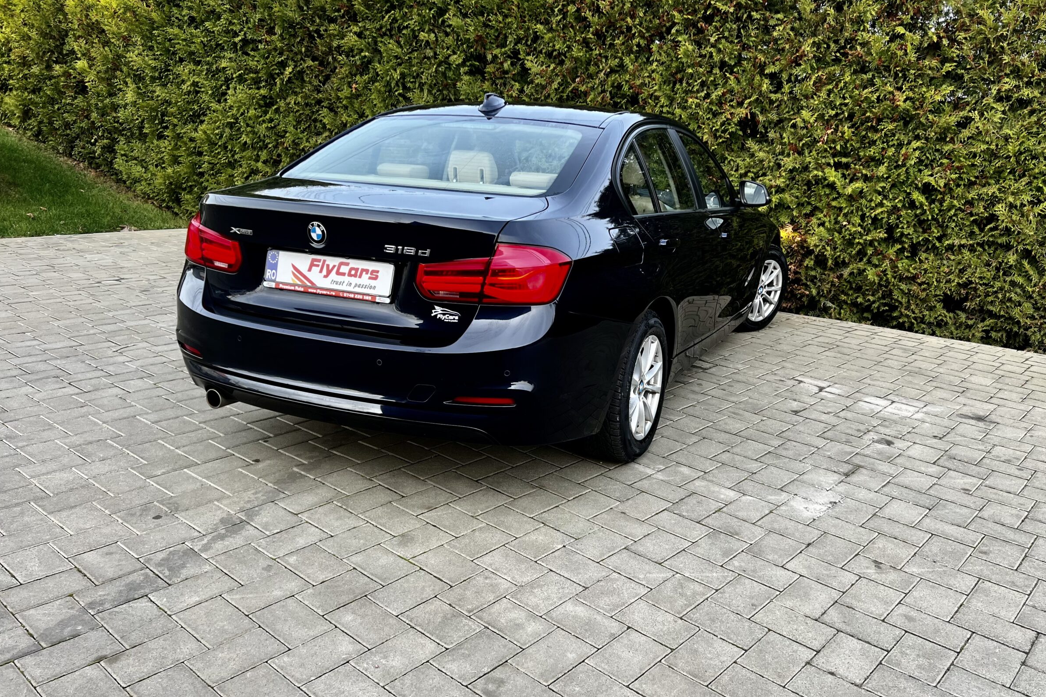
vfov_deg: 44.9
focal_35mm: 29
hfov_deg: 63.6
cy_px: 381
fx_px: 842
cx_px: 550
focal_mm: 5.7
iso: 50
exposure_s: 1/336
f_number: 1.5
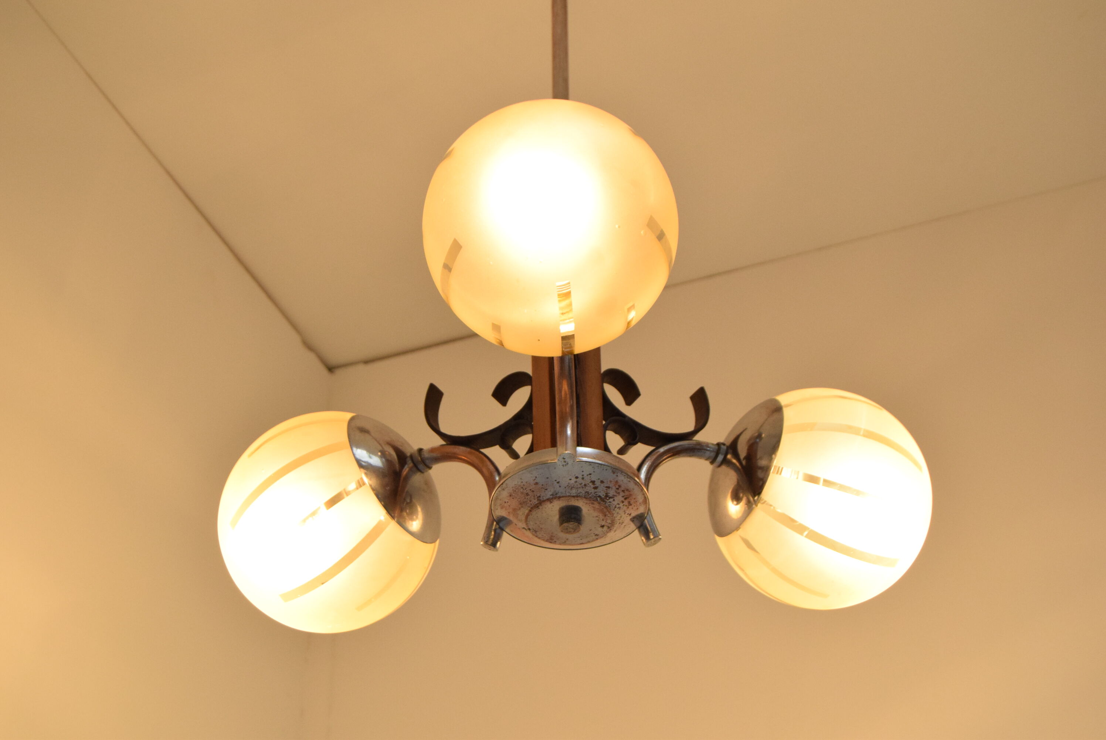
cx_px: 553
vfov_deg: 19.0
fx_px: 2214
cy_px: 370
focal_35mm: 72
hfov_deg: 28.1
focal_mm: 48
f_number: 7.1
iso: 1600
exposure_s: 1/200
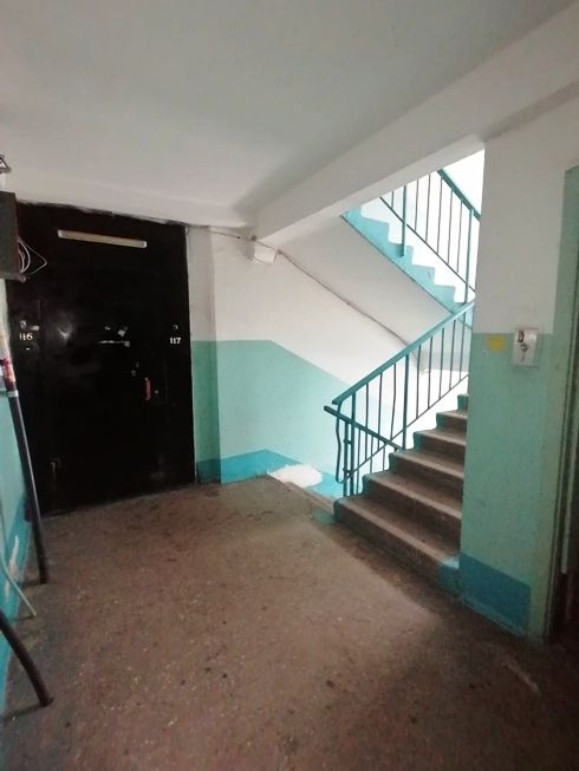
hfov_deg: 74.7
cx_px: 290
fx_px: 379
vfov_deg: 91.0
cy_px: 386
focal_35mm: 17
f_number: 2.4
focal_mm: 2.84
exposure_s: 1/25
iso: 320
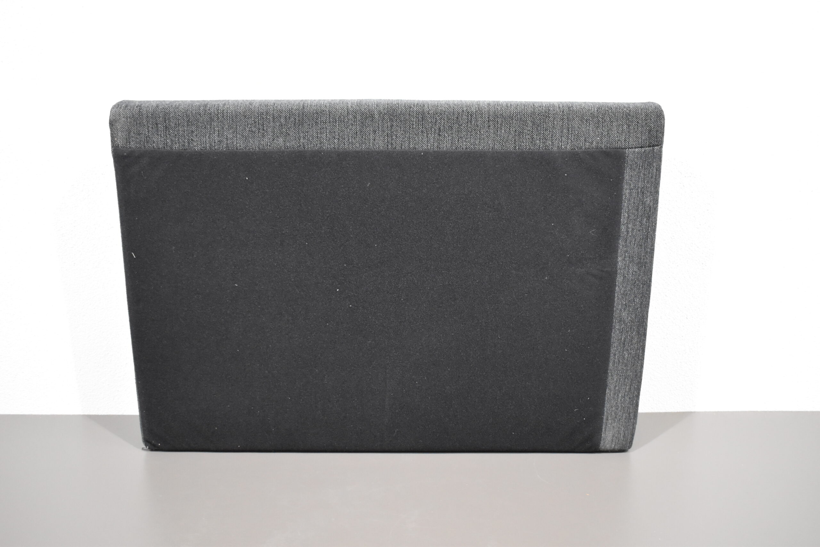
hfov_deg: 51.3
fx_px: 854
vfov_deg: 35.5
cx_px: 410
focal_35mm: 38
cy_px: 274
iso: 2800
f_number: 4
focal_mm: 25
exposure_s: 1/125
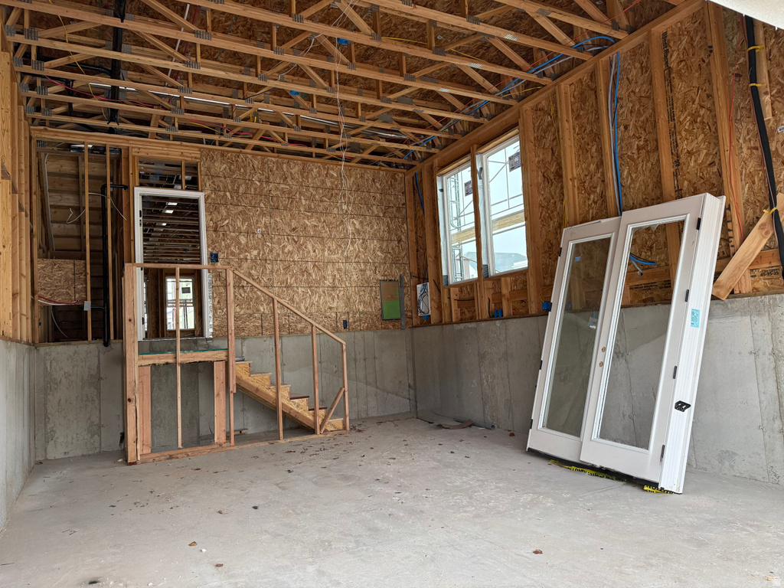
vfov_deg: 56.8
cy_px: 294
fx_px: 544
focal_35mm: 24
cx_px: 392
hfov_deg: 71.6
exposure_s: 1/234
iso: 200
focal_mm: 6.76
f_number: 1.78
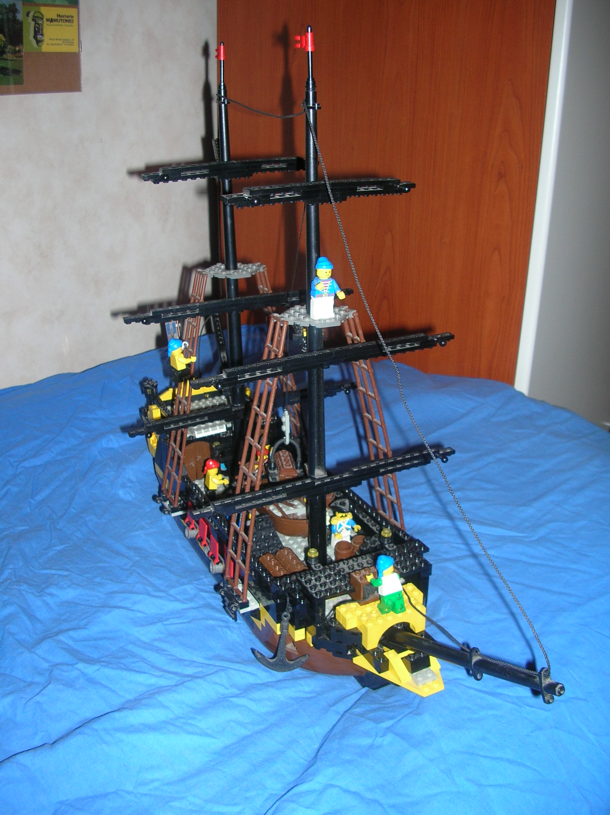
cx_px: 305
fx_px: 824
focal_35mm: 35
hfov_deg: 40.6
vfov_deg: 52.7
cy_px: 408
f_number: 2.8
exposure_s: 1/60.1
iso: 50
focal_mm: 5.8
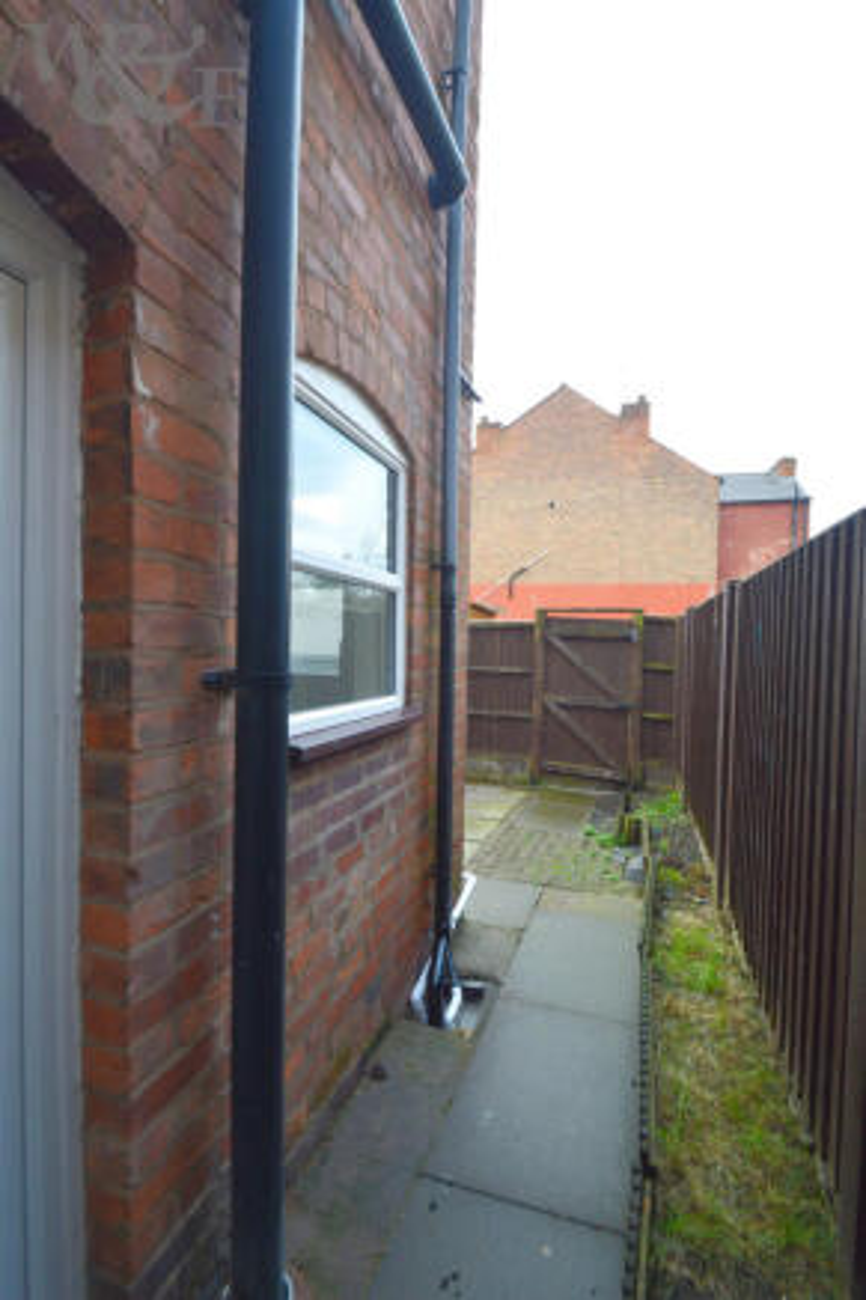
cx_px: 433
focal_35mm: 15
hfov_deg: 77.3
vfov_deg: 100.4
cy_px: 650
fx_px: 542
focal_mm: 10
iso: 400
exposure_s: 1/100
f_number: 5
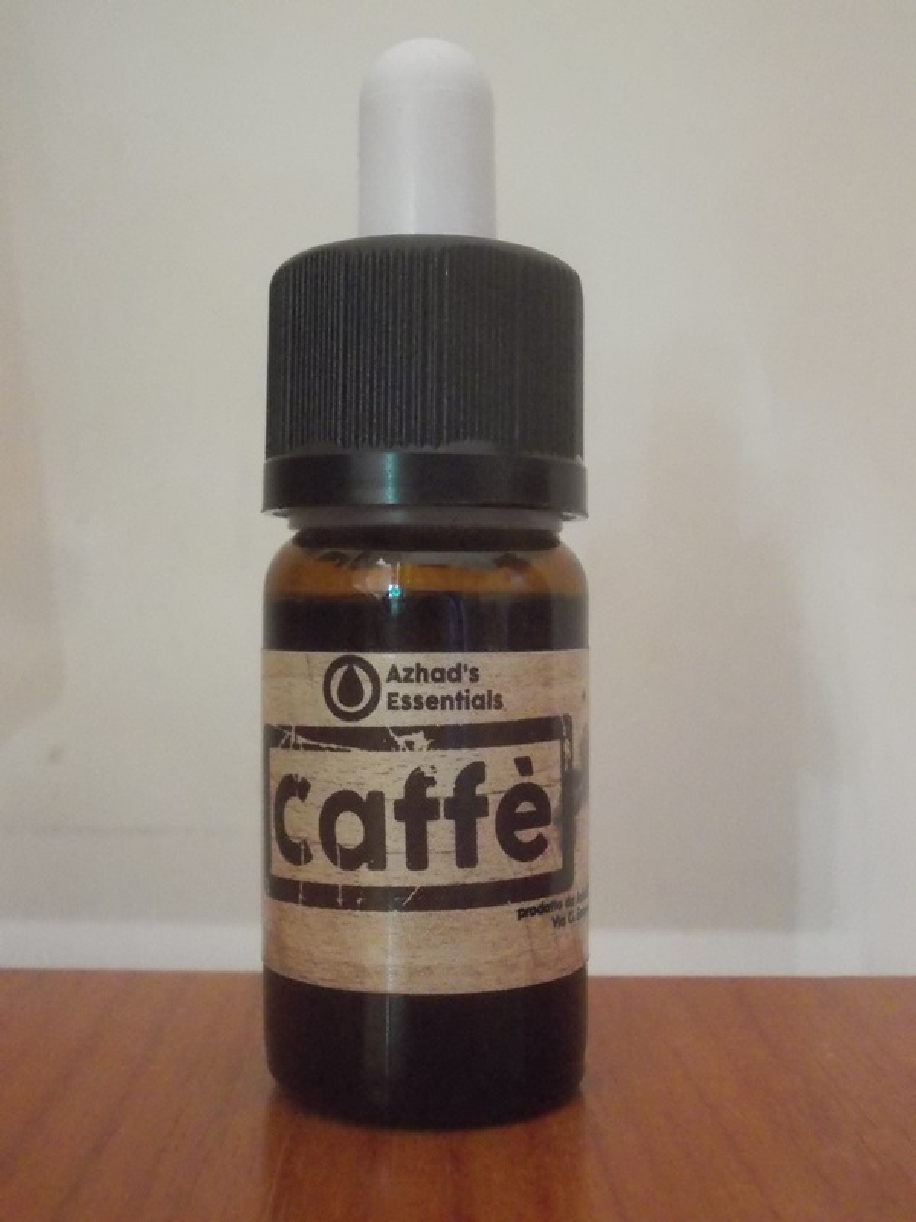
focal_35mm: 43
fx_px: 1517
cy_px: 611
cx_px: 458
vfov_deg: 43.9
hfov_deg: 33.6
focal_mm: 6.1
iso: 800
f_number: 3.3
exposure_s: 1/30
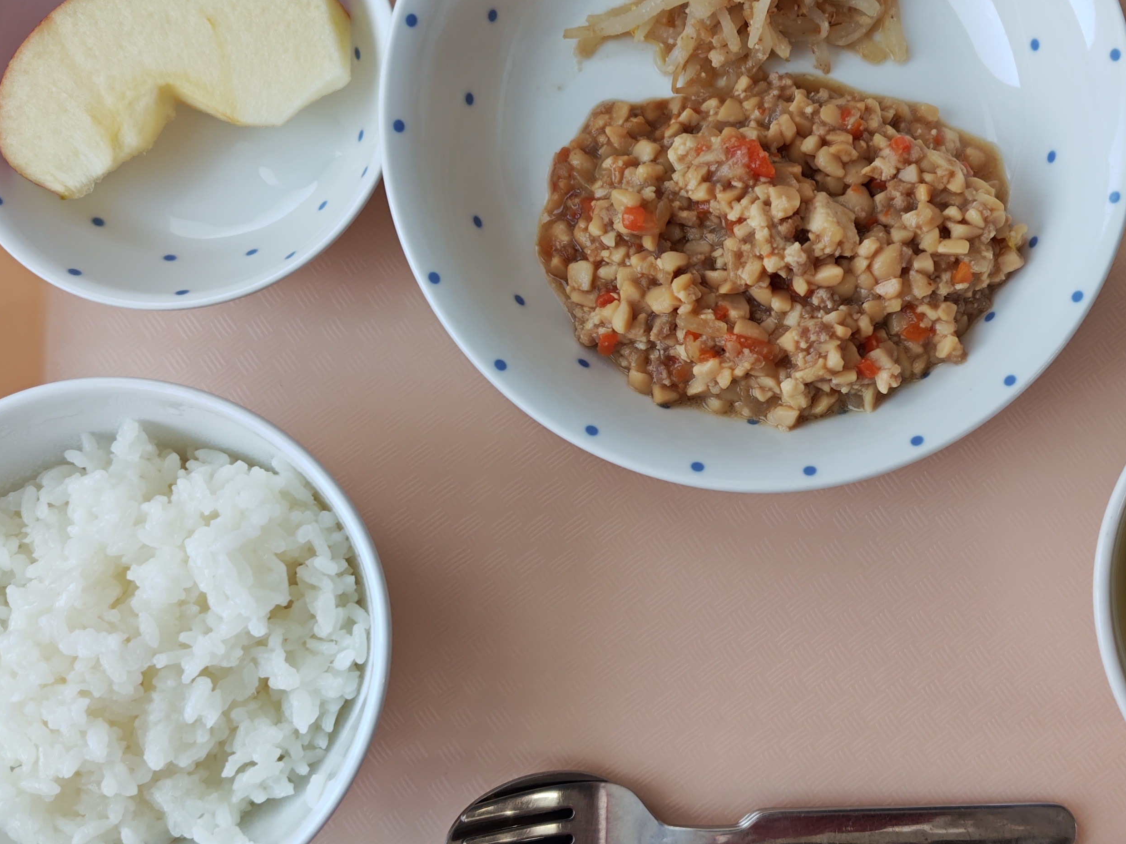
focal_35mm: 38
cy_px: 390
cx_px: 754
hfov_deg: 48.1
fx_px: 1236
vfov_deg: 37.7
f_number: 1.9
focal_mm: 5.56
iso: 94
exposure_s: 1/120
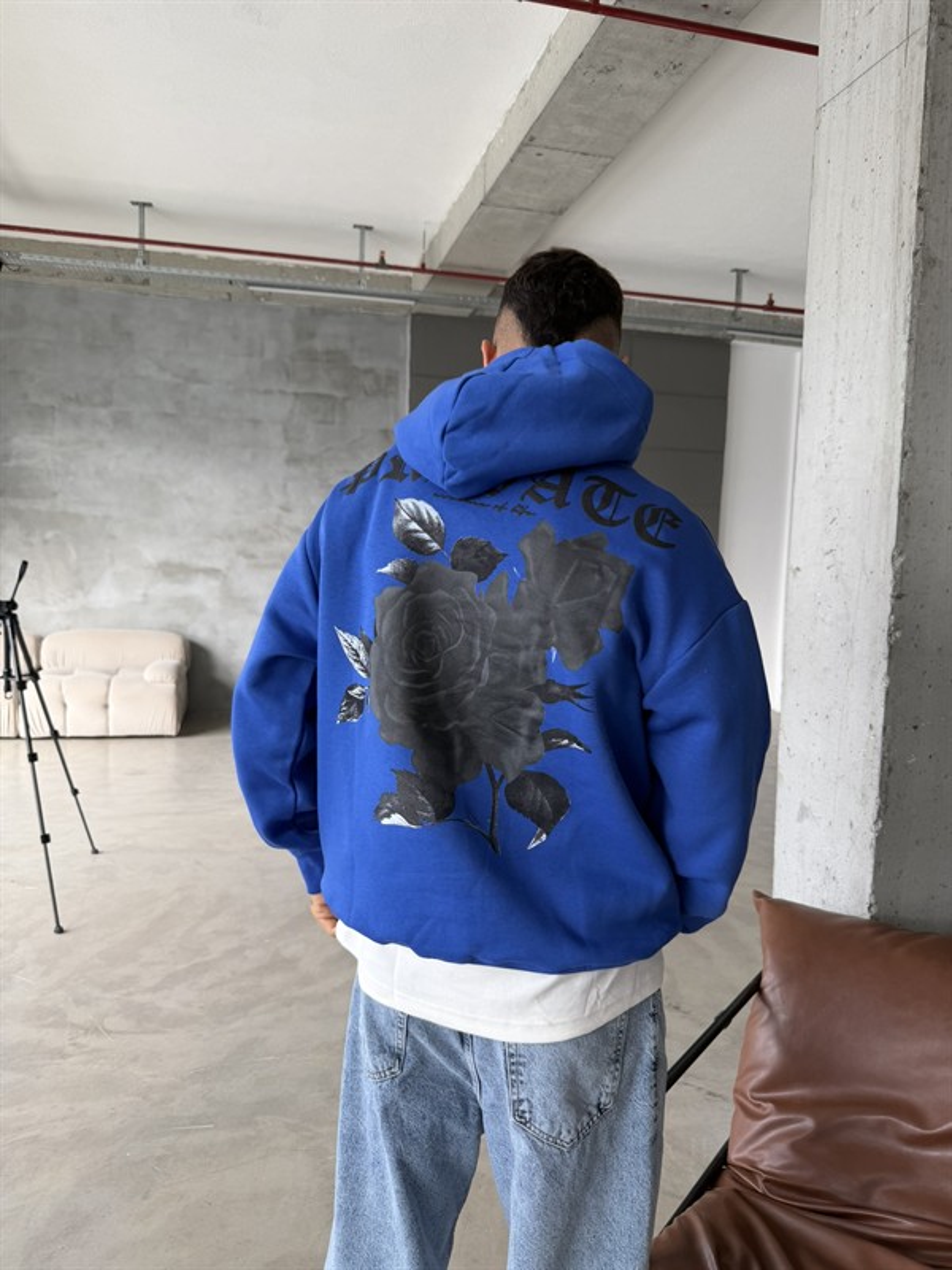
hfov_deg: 56.8
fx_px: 880
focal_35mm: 24
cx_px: 476
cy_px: 635
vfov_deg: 71.6
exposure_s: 1/124
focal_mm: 6.76
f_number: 1.78
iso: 64
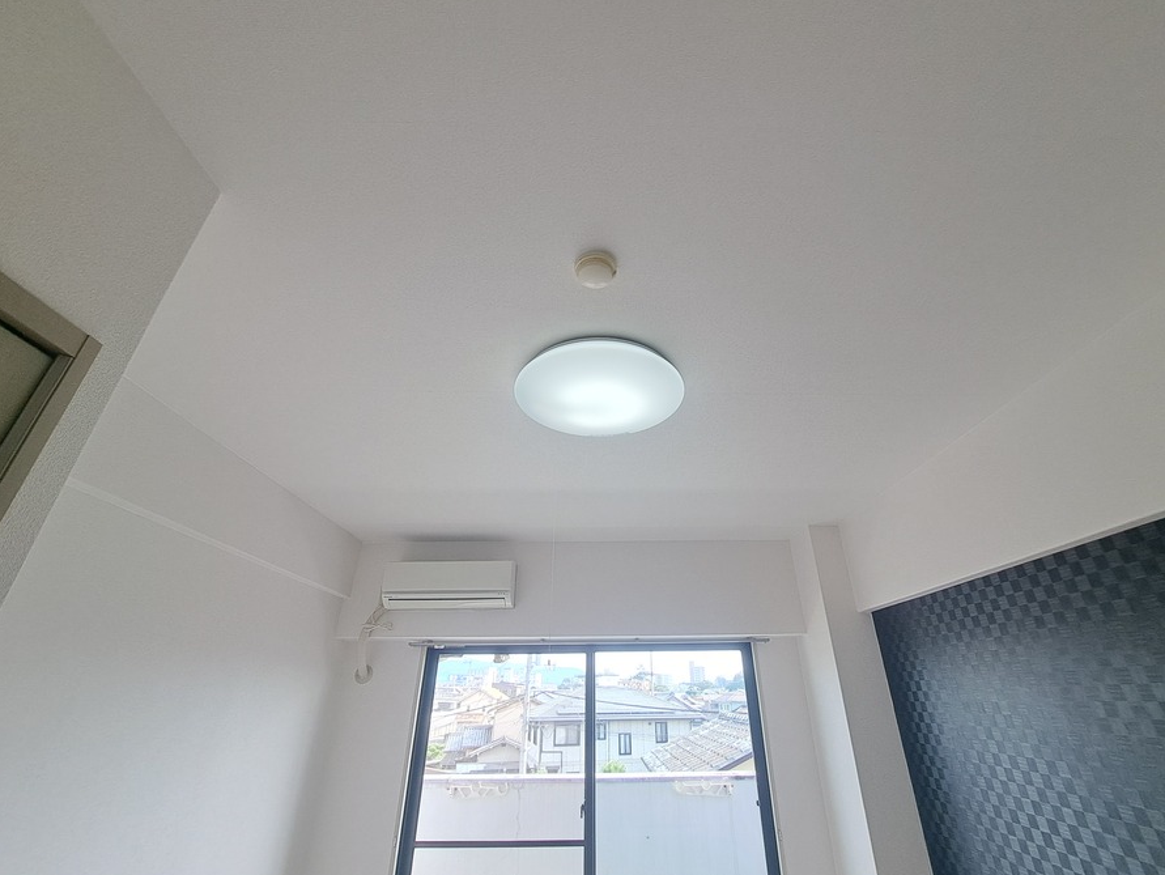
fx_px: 471
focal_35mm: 14
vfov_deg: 85.7
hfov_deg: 102.0
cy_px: 424
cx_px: 603
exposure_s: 1/100
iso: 50
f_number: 2.2
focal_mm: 1.74
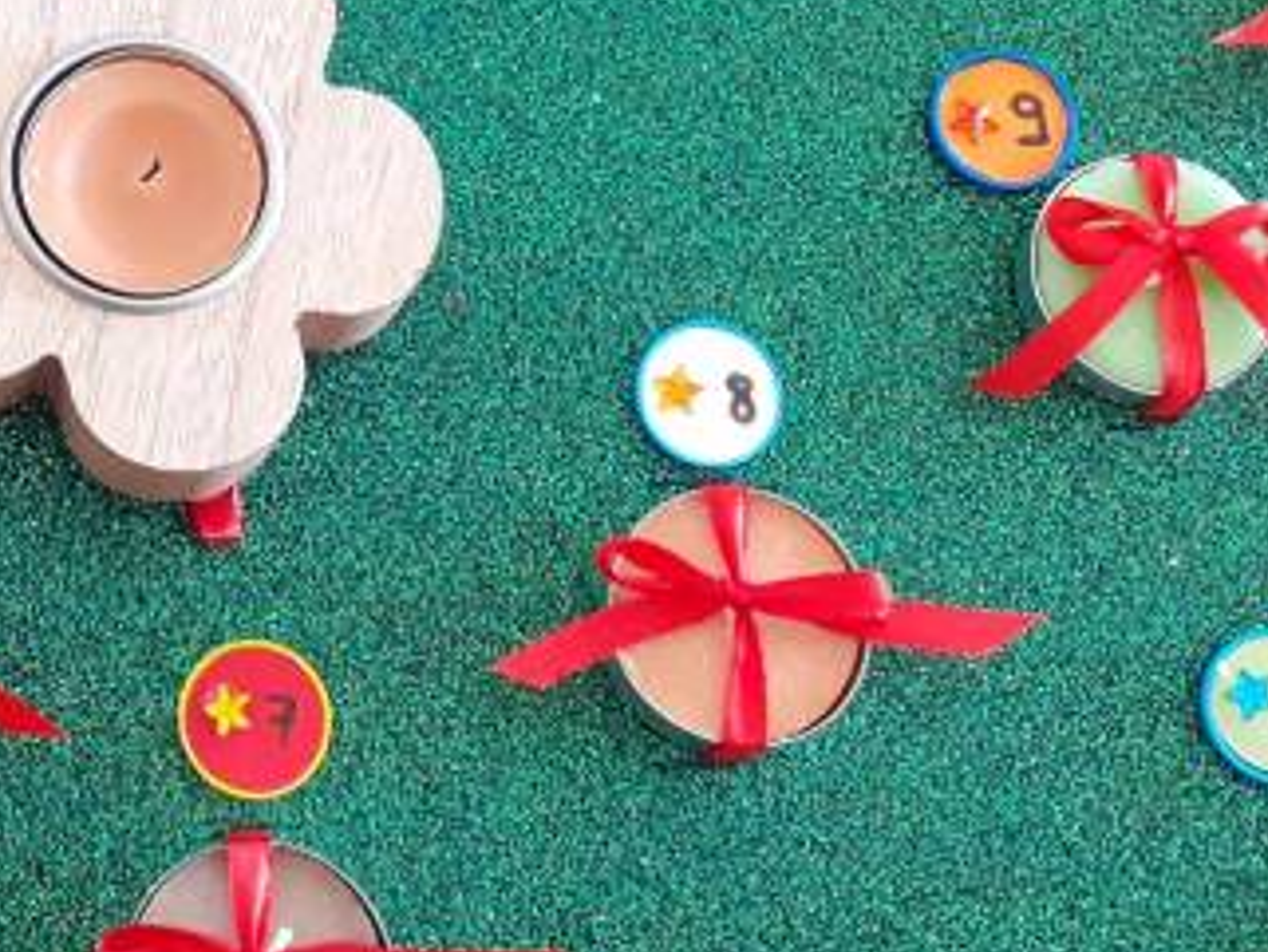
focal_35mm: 86
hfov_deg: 22.0
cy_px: -51
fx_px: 3151
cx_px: 40
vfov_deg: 16.7
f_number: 1.9
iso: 200
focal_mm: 3.6
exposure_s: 1/33
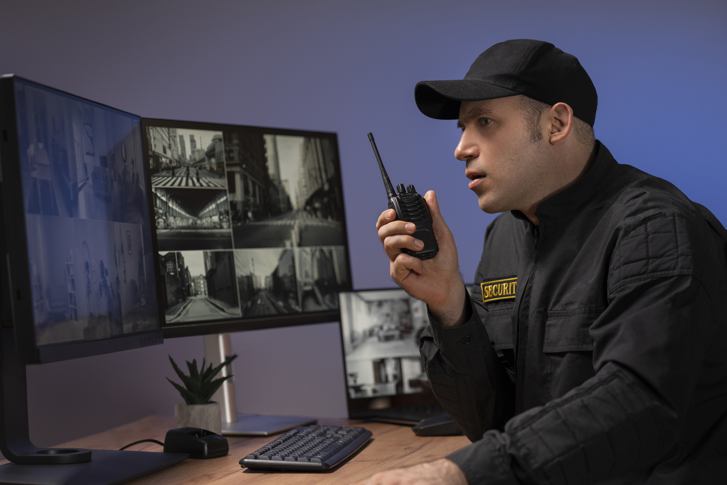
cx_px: 364
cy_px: 242
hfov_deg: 23.9
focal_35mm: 85
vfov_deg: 16.1
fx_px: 1716
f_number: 2.8
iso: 400
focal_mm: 85
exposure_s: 1/250
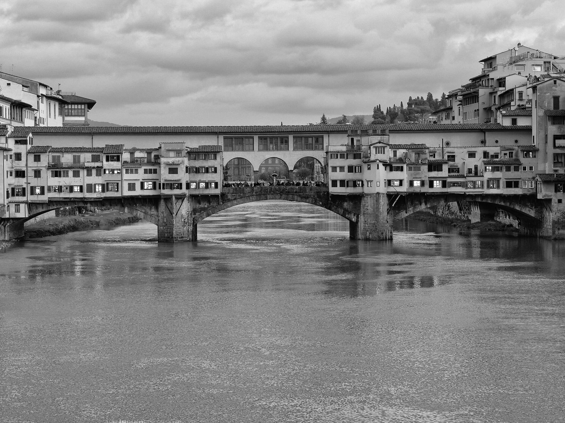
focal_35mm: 86
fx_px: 1404
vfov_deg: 17.2
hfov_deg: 22.8
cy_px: 212
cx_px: 282
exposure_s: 1/30
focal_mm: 43
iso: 200
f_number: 4
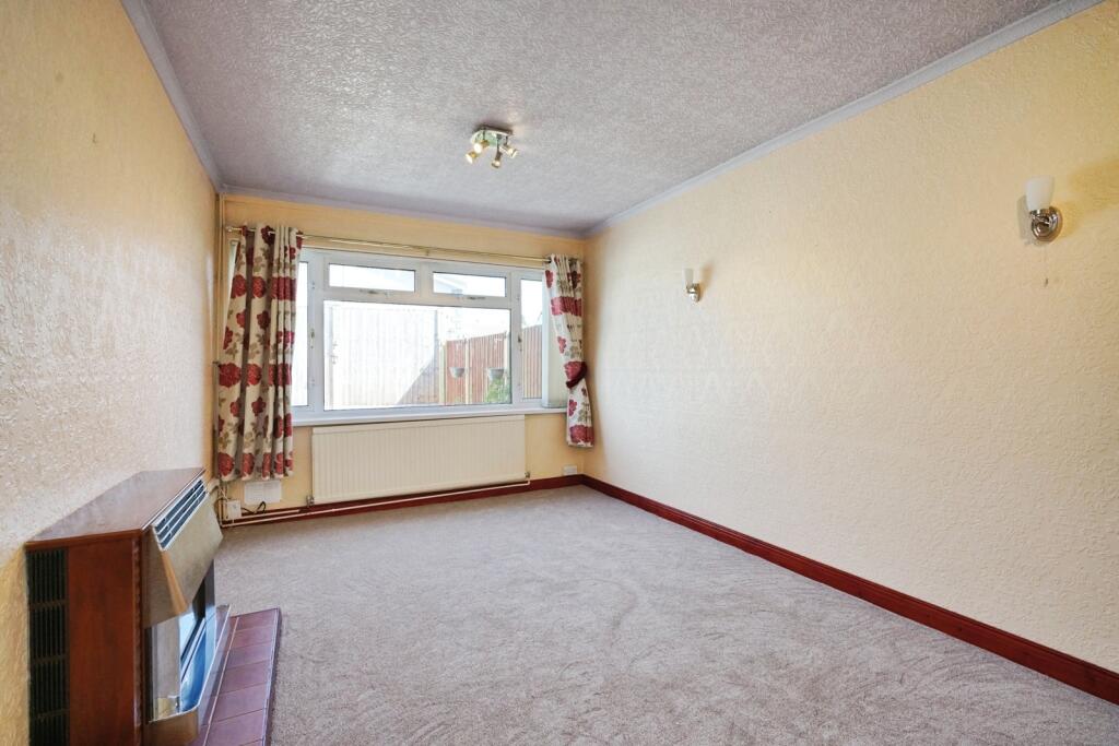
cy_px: 373
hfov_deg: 96.7
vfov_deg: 73.8
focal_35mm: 16
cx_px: 560
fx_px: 497
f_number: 9
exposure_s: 1/250
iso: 2000
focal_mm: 16
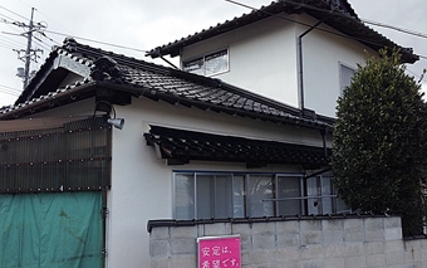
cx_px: 210
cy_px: 134
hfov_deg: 54.0
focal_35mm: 36
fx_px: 419
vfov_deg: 35.4
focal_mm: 4.12
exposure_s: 1/786
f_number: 2.4
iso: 50
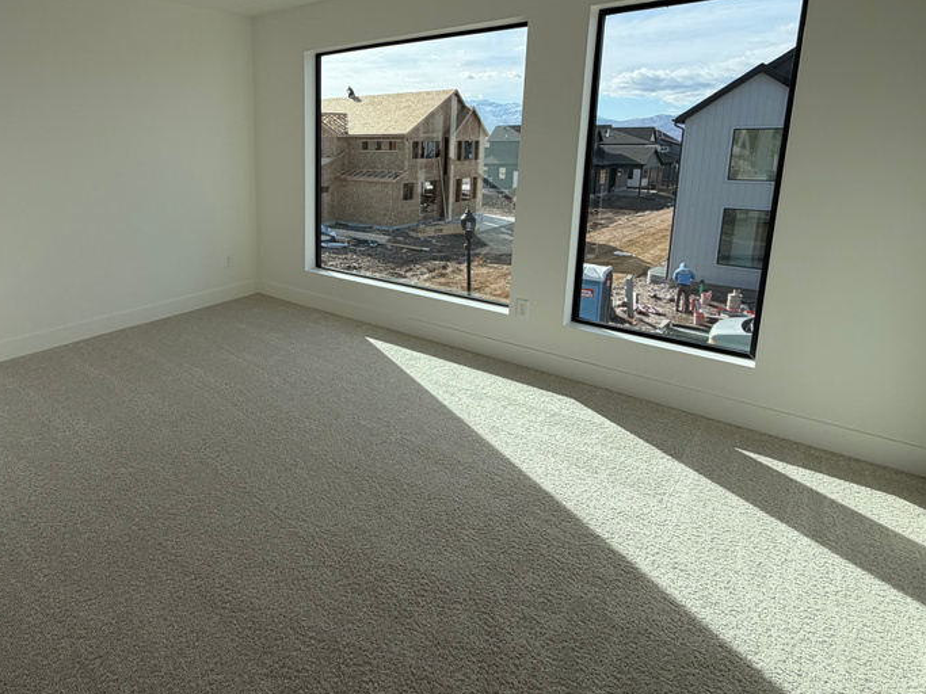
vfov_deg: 62.2
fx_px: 562
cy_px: 245
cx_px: 310
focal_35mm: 21
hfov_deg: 76.6
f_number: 2.2
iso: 32
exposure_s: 1/770
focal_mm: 2.22
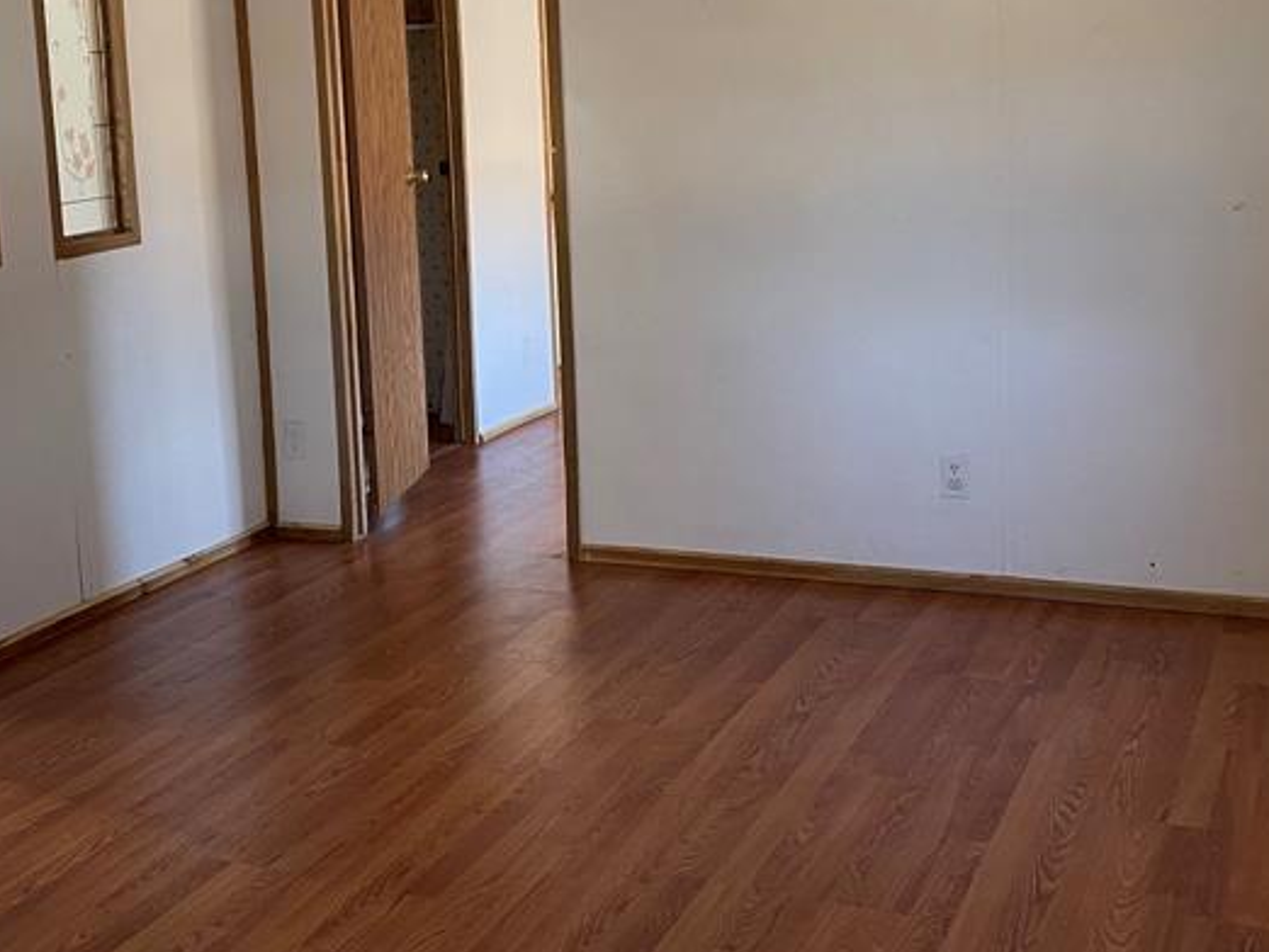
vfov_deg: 28.4
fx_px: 1870
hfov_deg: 37.3
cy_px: 330
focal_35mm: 51
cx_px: 484
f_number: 1.6
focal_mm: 4.2
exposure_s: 1/60
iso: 125
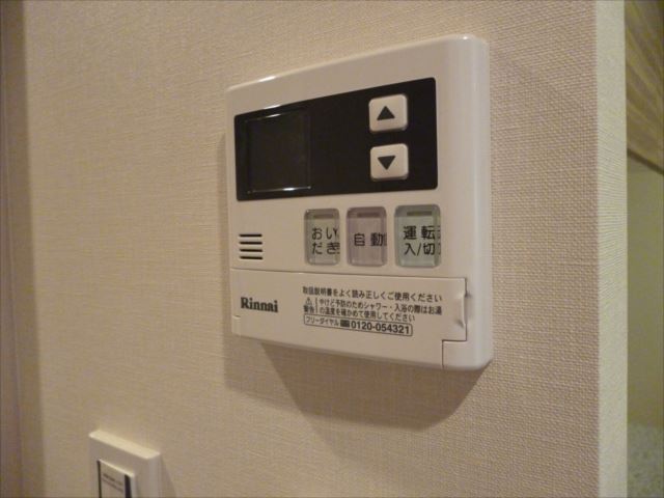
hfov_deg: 63.4
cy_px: 249
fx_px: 537
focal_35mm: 28
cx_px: 332
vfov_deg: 49.7
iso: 800
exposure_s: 1/50
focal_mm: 5
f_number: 3.1
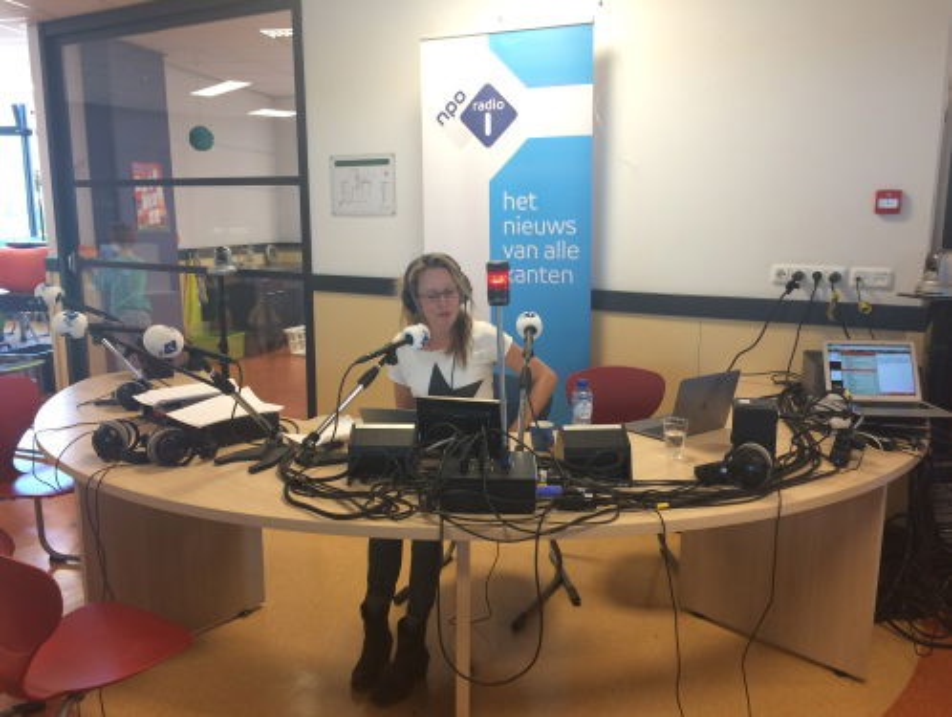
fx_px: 799
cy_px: 358
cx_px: 476
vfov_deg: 48.3
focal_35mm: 29
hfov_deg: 61.6
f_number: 2.2
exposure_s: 1/33
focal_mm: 4.15
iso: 100
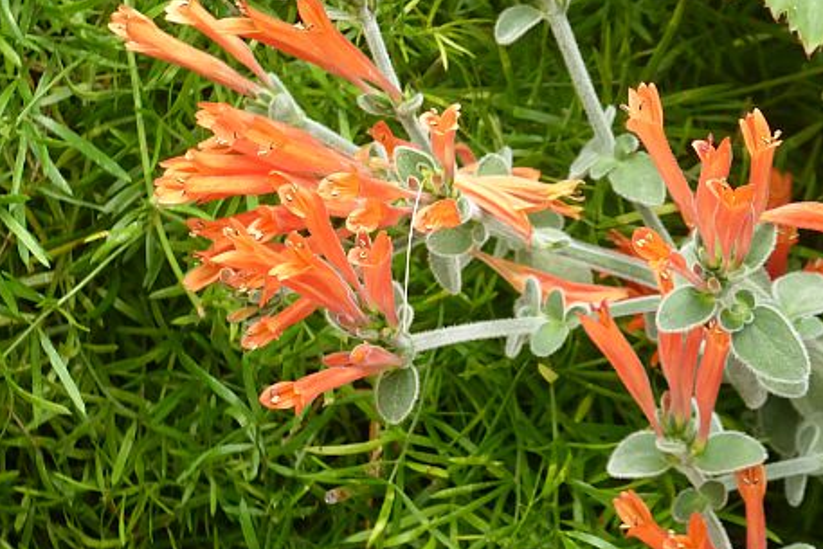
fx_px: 8552
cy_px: 283
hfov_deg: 5.5
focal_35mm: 374
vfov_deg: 3.7
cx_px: 542
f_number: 5.6
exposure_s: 1/80
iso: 200
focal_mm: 41.4
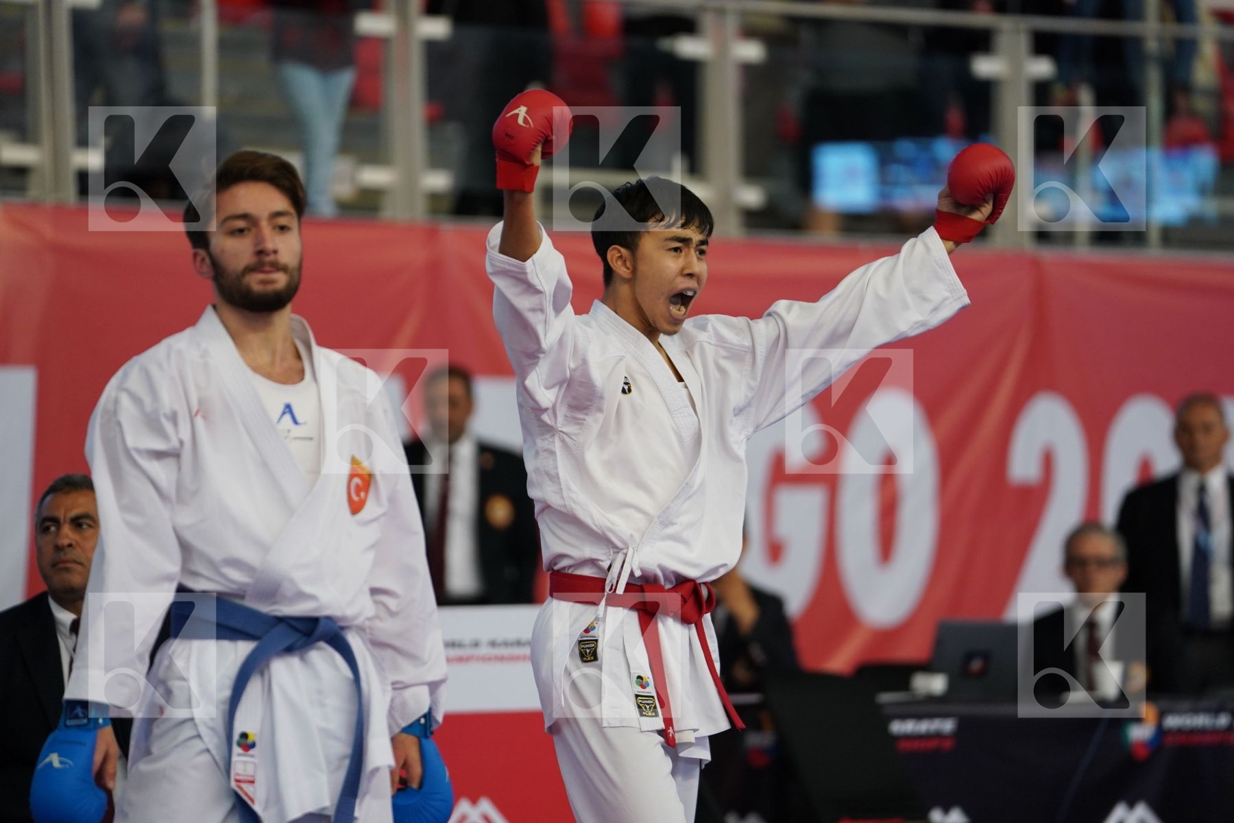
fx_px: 6855
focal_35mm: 200
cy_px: 412
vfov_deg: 6.9
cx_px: 617
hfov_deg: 10.3
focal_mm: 200
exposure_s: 1/1000
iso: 1600
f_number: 2.8
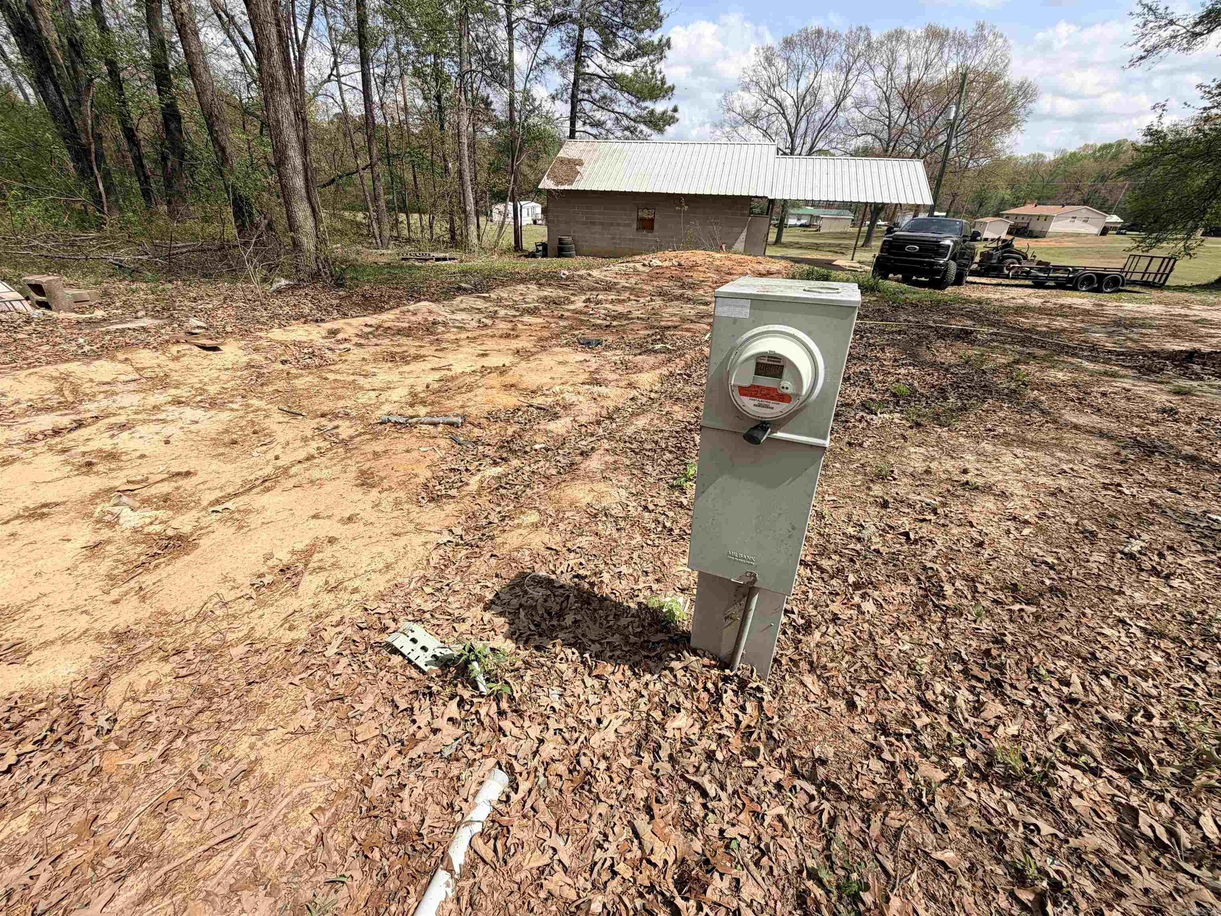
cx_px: 610
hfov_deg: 102.1
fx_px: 494
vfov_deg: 85.7
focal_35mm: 14
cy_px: 458
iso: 20
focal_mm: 2.22
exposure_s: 1/770
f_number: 2.2
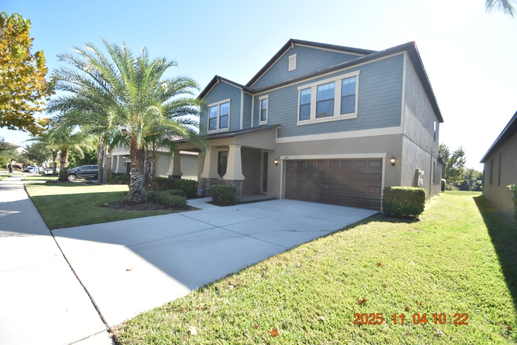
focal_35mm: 15
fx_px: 215
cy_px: 172
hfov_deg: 100.4
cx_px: 258
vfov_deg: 77.3
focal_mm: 10
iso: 800
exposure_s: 1/2000
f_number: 3.5
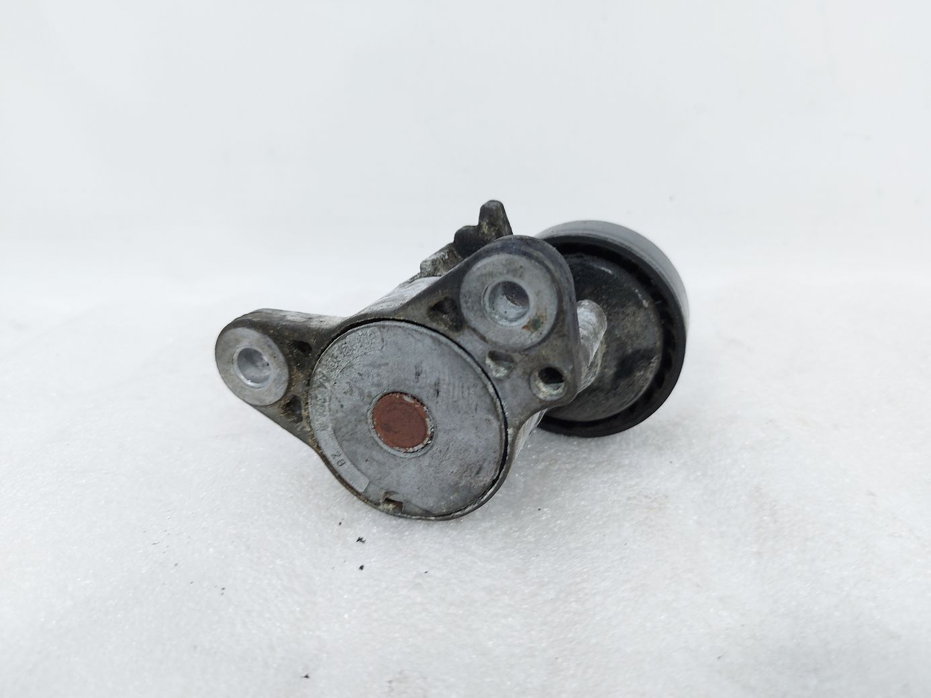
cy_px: 349
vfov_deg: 56.8
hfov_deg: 71.6
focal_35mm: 24
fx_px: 645
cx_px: 466
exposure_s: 1/50
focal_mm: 5.23
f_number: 1.8
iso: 64
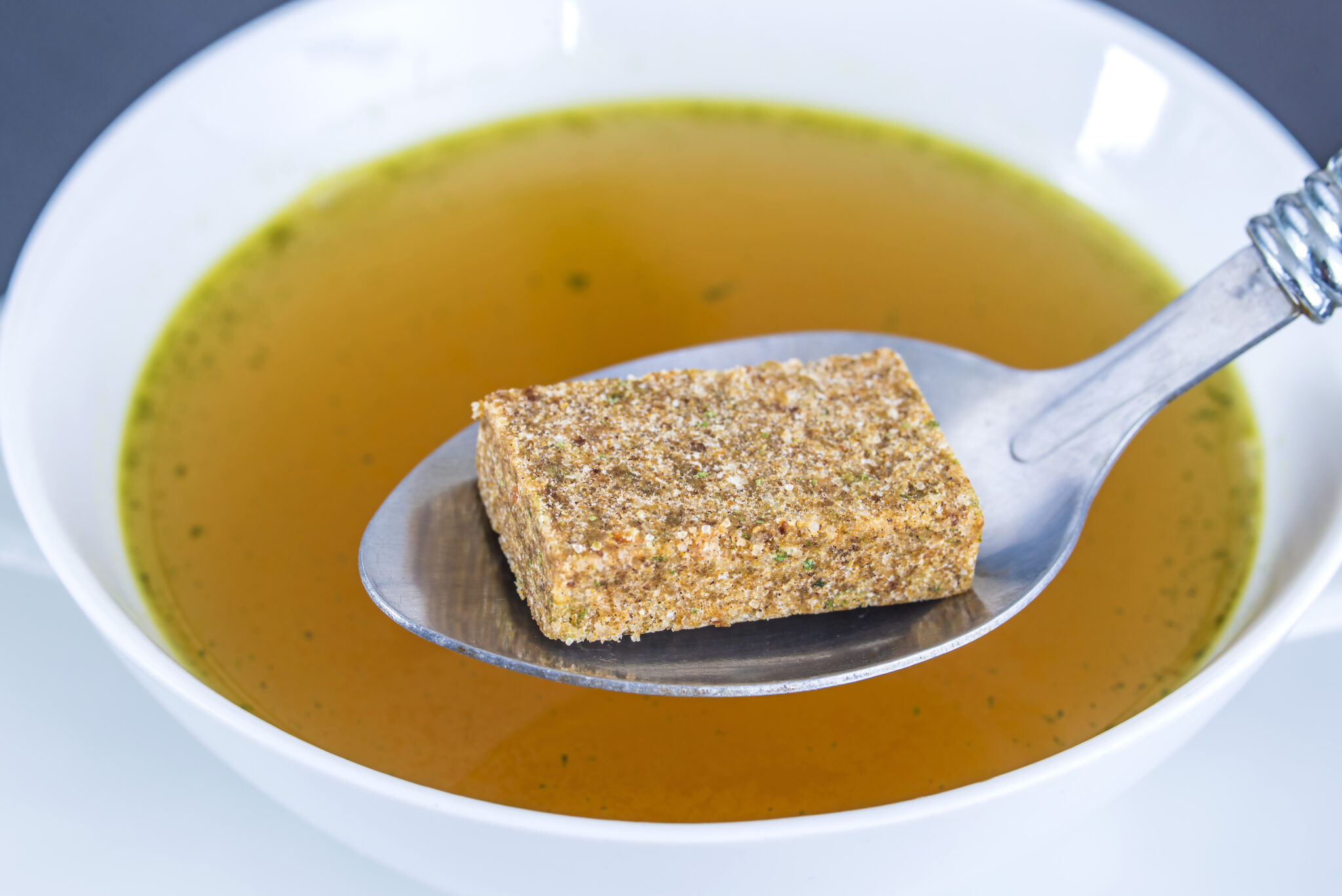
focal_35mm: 105
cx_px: 671
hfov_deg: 19.4
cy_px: 448
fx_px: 3915
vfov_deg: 13.1
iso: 200
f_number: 13
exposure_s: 1.3
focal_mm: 105
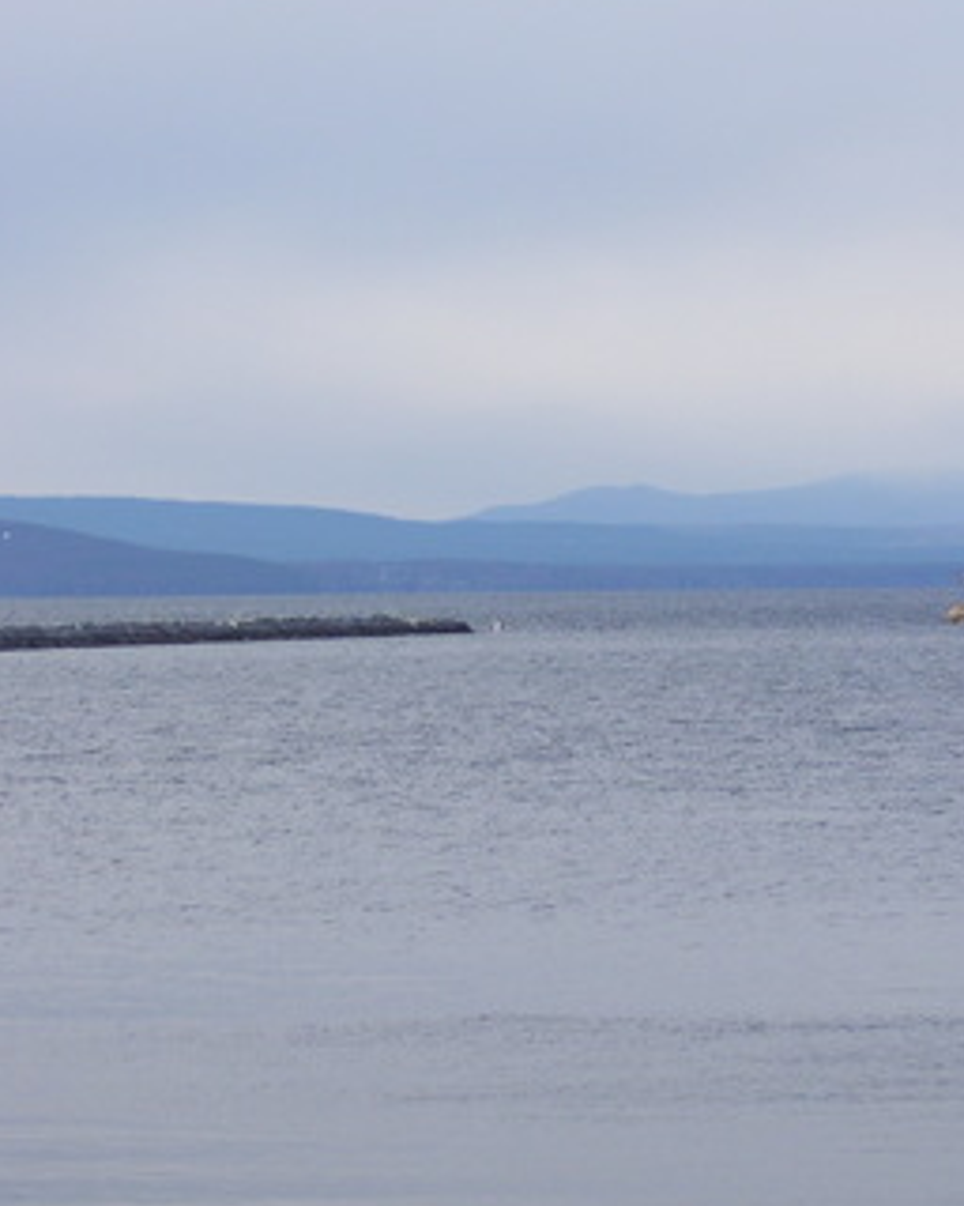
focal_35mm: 197
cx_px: 1081
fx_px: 7026
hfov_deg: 7.8
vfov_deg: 9.8
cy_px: 644
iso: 80
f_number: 4.6
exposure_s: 1/500
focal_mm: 18
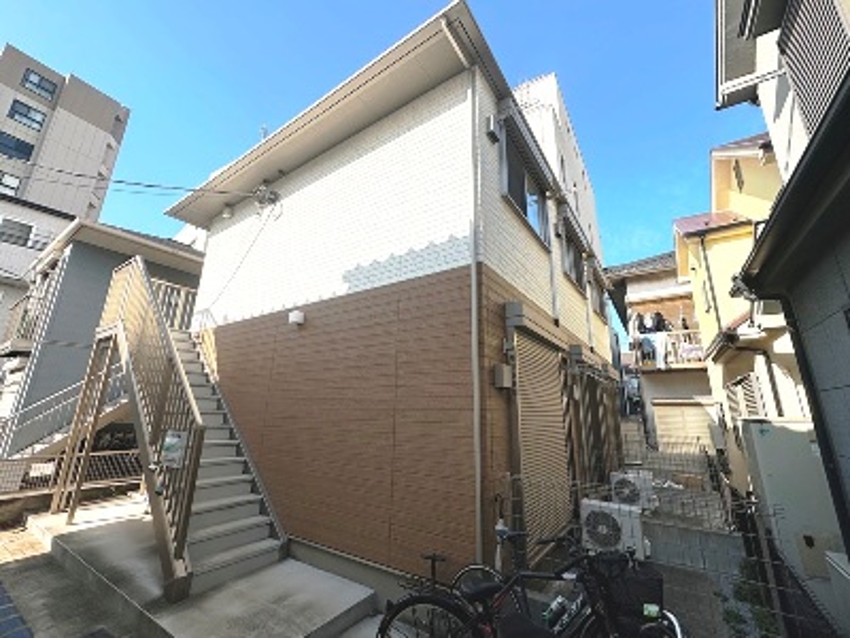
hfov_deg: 102.1
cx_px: 425
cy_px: 319
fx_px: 344
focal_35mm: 14
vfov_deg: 85.7
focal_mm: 2.22
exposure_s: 1/2053
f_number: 2.2
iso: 50
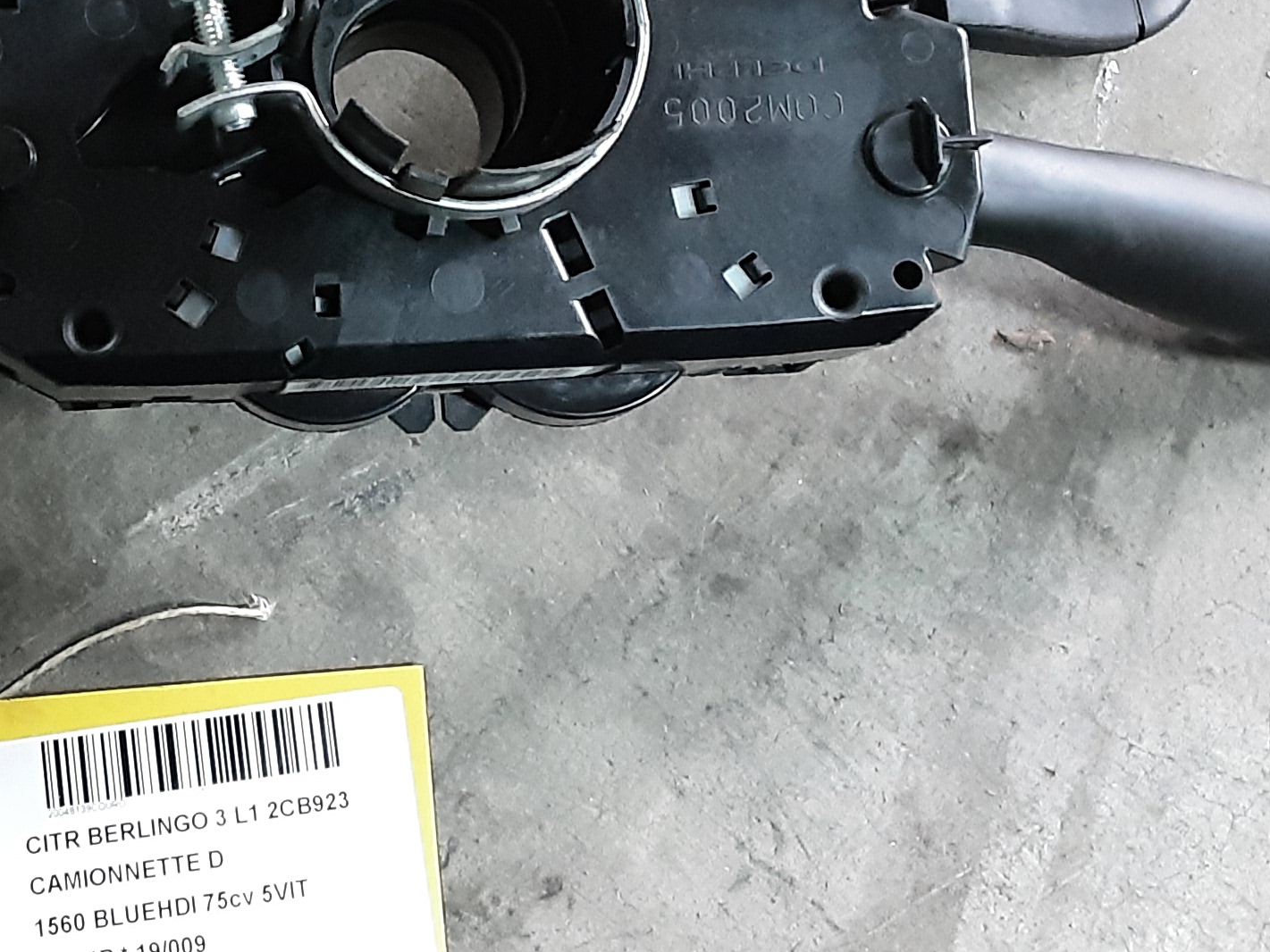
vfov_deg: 23.2
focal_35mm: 62
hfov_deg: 30.6
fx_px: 2275
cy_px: 161
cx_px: 286
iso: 500
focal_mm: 2.91
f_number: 1.9
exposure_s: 1/20
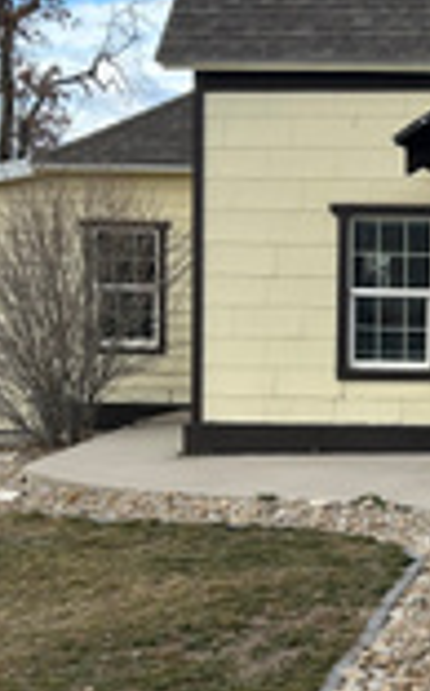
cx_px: 563
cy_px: 377
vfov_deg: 24.4
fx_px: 1600
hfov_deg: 14.6
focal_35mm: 85
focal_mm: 5.7
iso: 50
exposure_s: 1/1779
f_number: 1.5
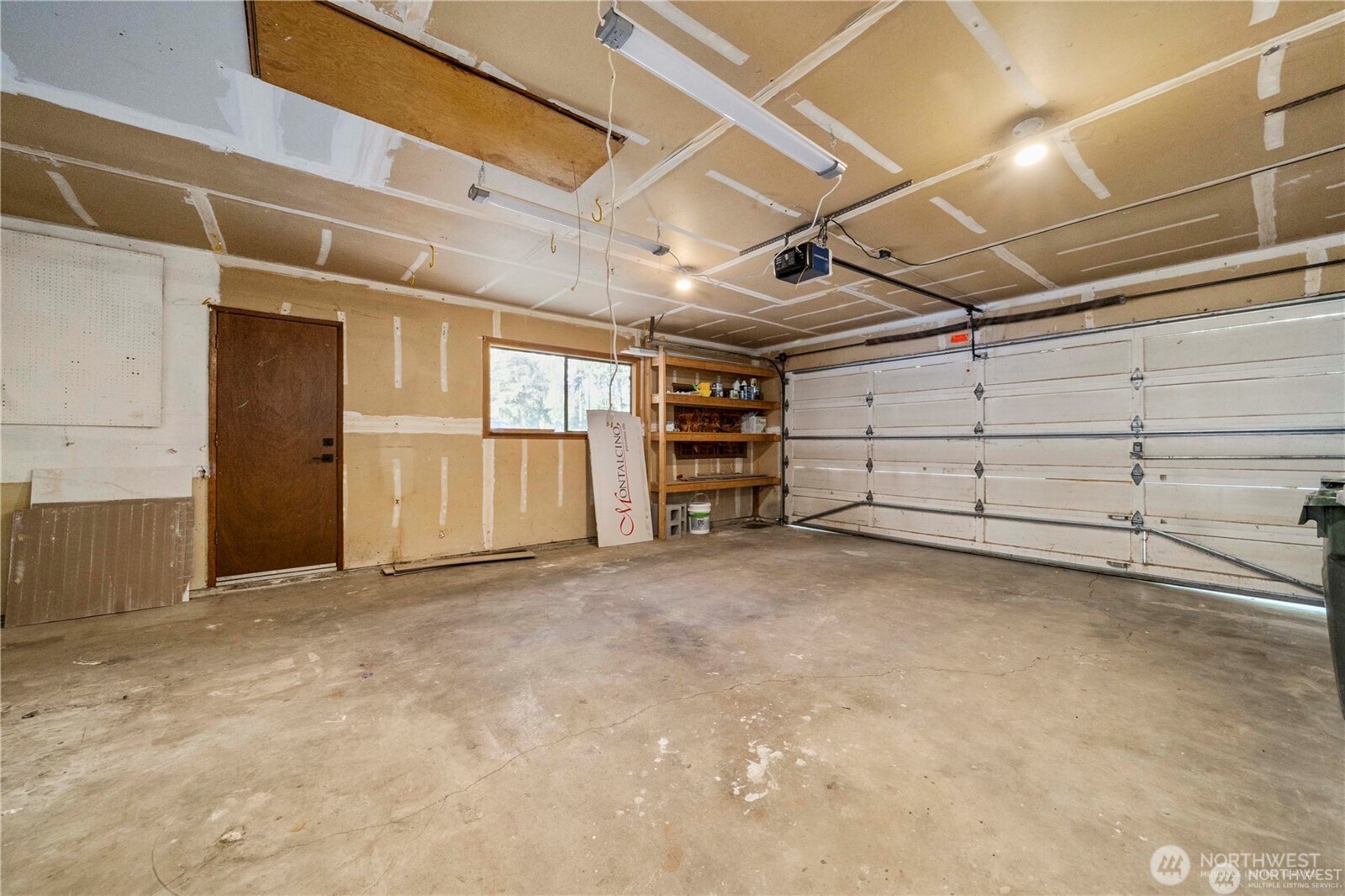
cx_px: 672
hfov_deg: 112.6
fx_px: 448
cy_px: 448
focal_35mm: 12
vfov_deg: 90.0
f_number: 8
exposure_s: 1/8
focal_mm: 12
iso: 1000
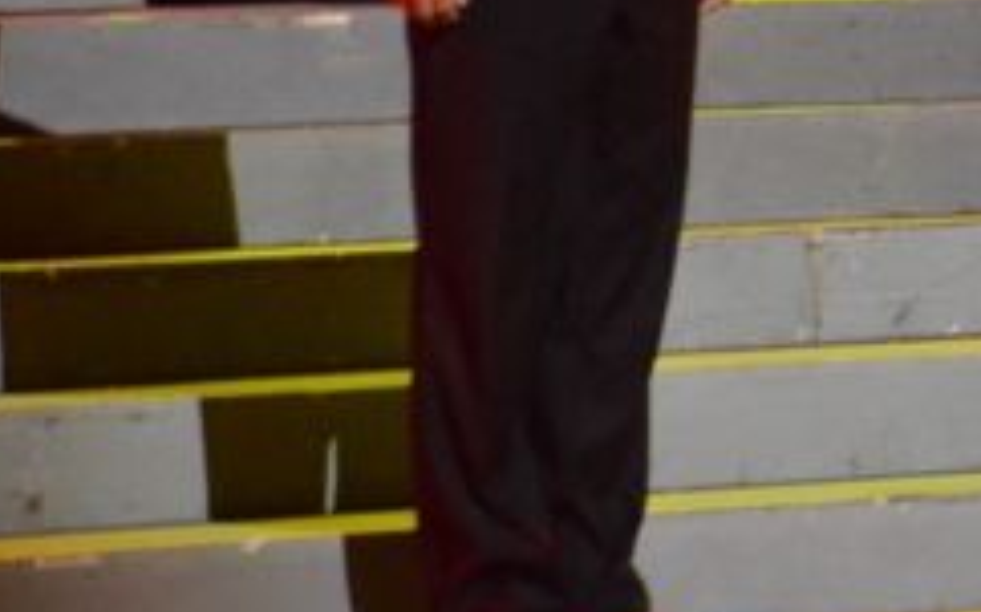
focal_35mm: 463
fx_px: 12373
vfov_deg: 2.8
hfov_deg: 4.5
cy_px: -409
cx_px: 1609
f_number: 5.6
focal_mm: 122
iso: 6400
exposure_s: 1/160
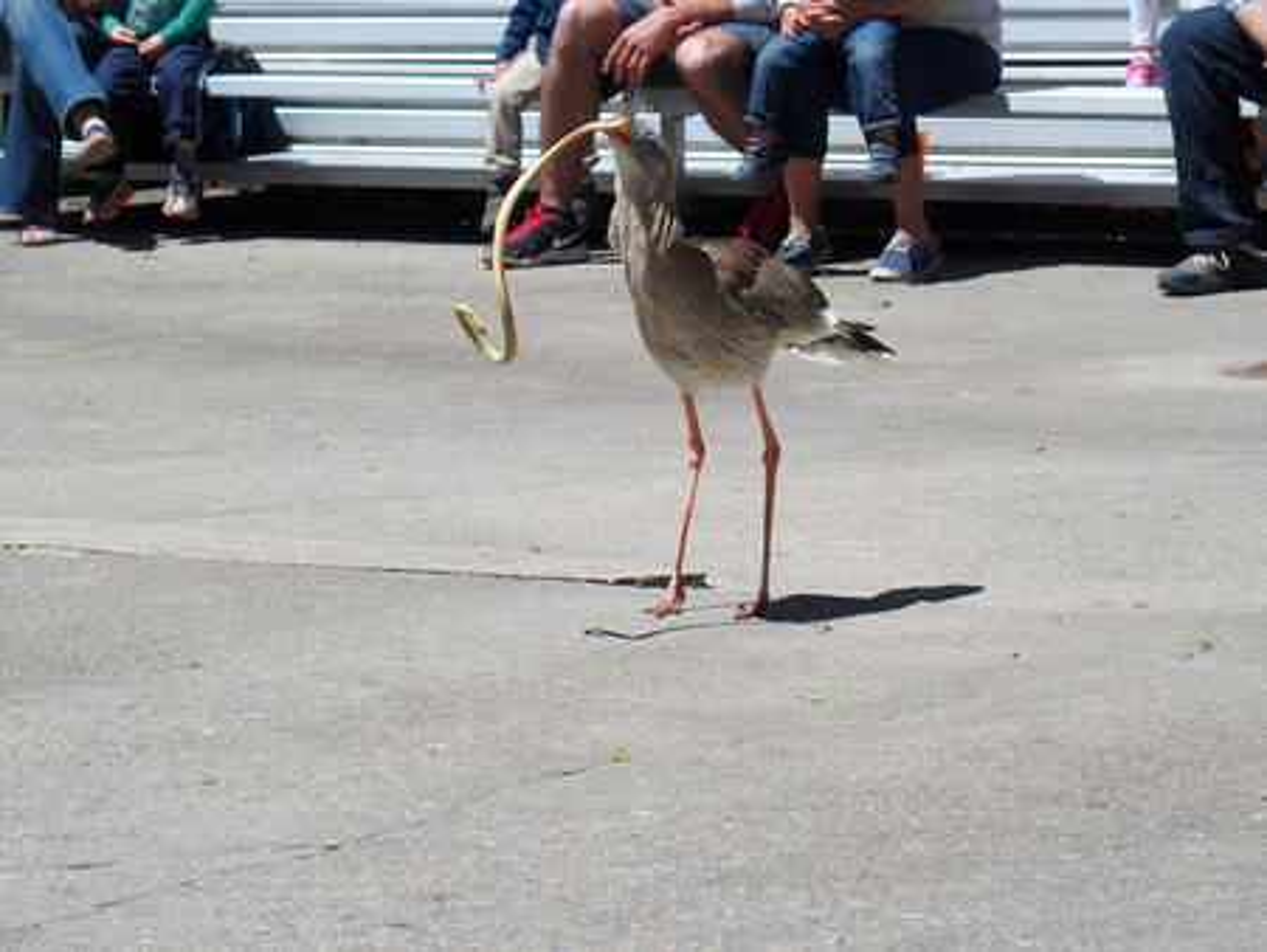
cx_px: 634
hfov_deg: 13.2
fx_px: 5493
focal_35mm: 150
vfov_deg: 9.9
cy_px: 476
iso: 100
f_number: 4
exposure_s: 1/1000
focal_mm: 31.8
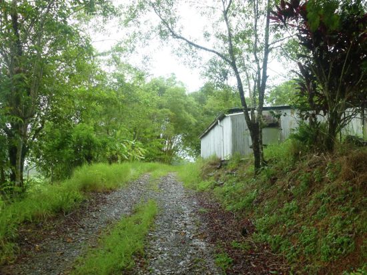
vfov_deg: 42.9
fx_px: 350
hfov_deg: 55.4
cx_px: 184
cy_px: 138
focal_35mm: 33
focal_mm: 5.9
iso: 200
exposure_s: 1/200
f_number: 3.6
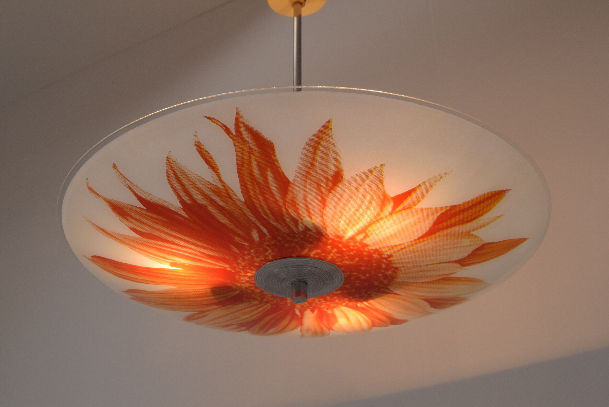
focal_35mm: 57
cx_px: 304
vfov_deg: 23.8
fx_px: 965
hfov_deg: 35.0
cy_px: 204
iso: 1600
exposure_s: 1/400
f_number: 10
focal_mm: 38
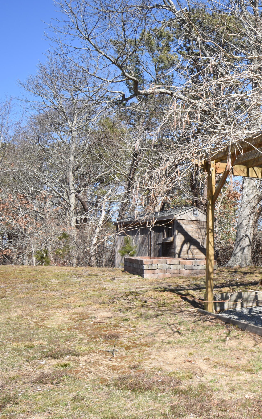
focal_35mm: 46
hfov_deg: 25.9
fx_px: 526
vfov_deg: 43.5
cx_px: 288
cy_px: 210
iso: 100
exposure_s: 1/250
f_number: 5.6
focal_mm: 20
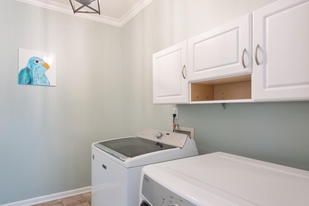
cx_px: 127
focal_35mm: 20
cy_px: 106
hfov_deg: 83.2
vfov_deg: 61.9
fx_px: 172
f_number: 10
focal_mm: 16
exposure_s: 1/2
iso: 400
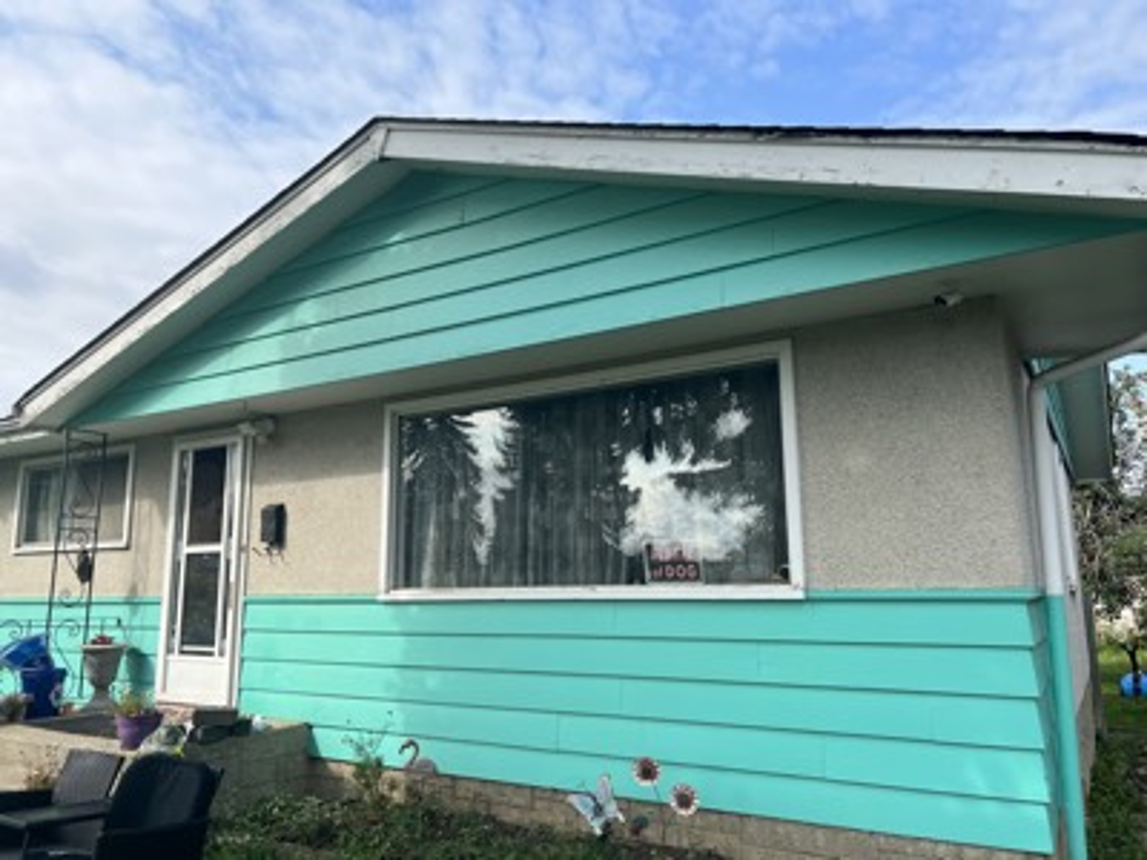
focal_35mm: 26
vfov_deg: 53.1
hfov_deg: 67.3
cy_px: 430
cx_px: 574
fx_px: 862
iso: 50
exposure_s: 1/2695
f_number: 1.5
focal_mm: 5.7
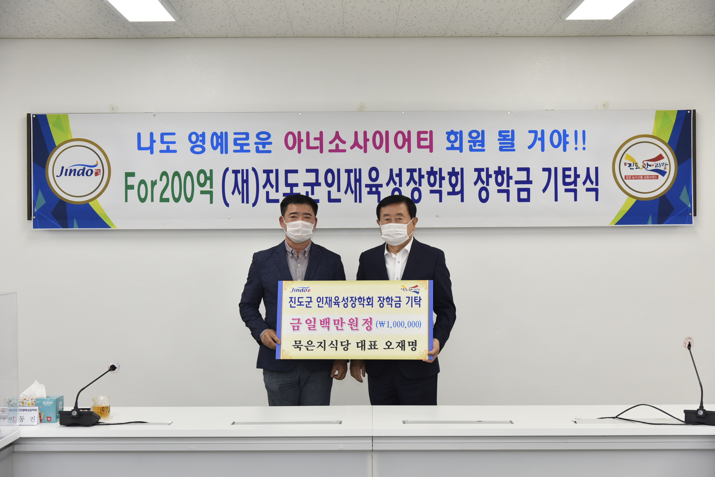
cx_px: 358
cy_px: 238
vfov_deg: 23.4
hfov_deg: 34.5
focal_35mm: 58
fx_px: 1152
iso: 800
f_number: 5
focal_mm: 58
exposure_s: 1/125
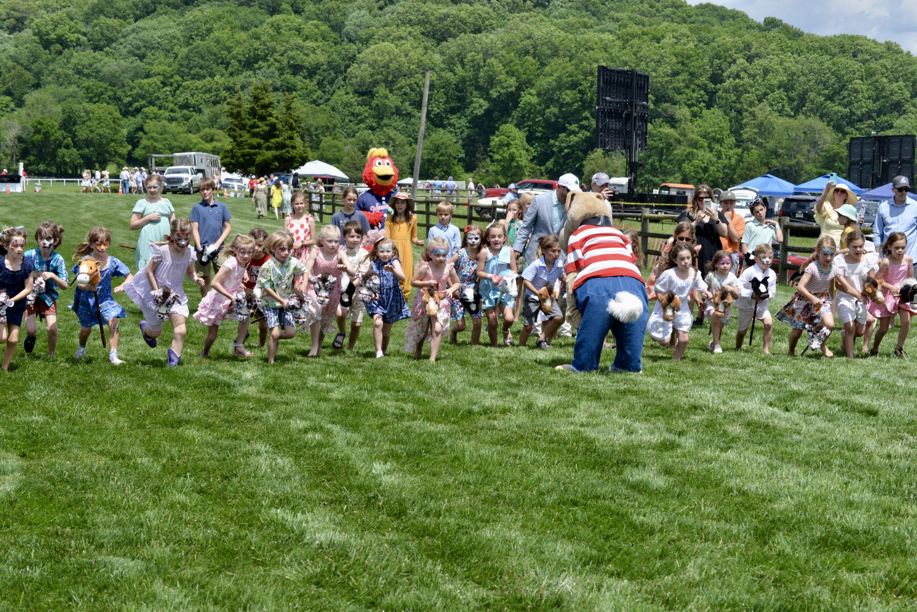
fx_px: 2166
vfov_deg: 16.1
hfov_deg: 23.9
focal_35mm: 85
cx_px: 458
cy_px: 306
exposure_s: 1/2000
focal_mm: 85
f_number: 11
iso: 1250
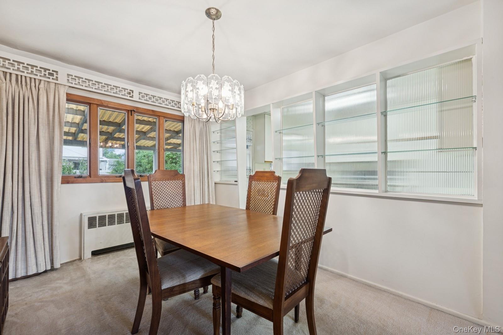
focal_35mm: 15
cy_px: 168
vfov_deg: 77.3
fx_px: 210
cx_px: 252
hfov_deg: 100.4
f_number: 11
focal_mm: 15
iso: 100
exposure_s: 1
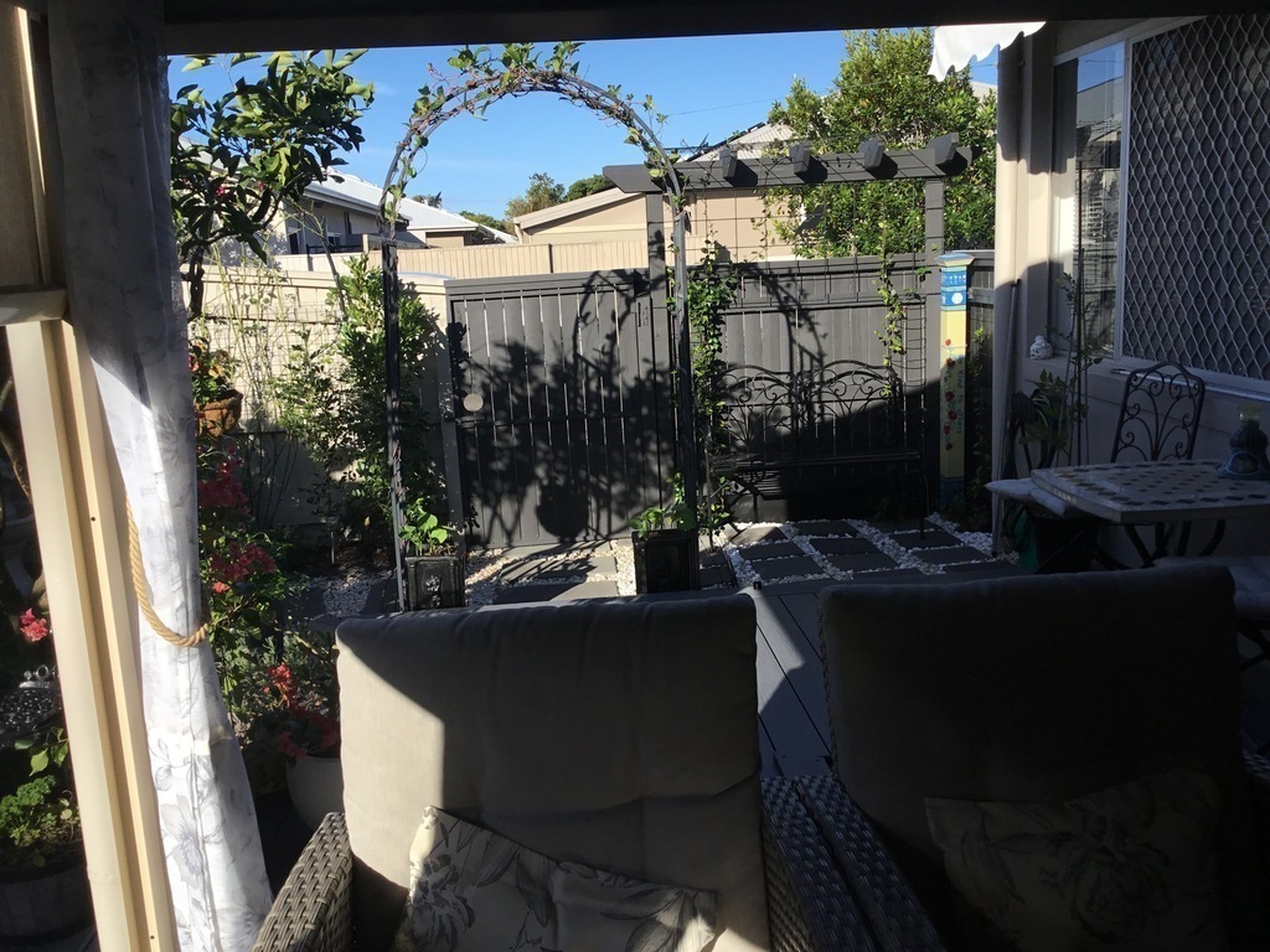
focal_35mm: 31
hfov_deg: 58.4
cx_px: 635
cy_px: 476
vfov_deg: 45.4
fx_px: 1137
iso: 25
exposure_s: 1/1072
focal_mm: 3.3
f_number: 2.4
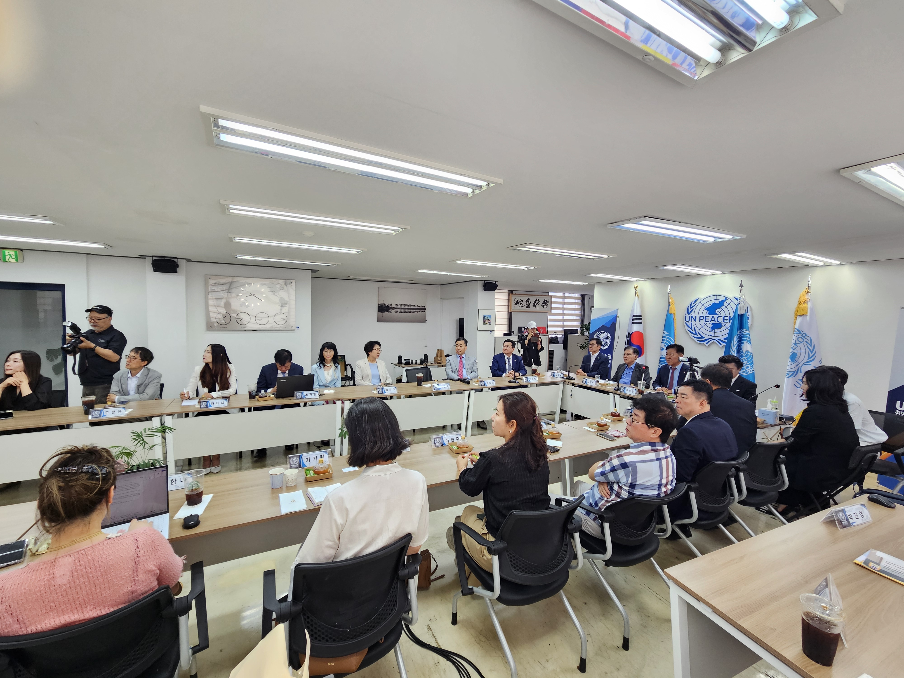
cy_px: 339
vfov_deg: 89.9
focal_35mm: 13
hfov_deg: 106.2
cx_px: 452
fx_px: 339
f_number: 2.2
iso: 100
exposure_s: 1/60
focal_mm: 2.2
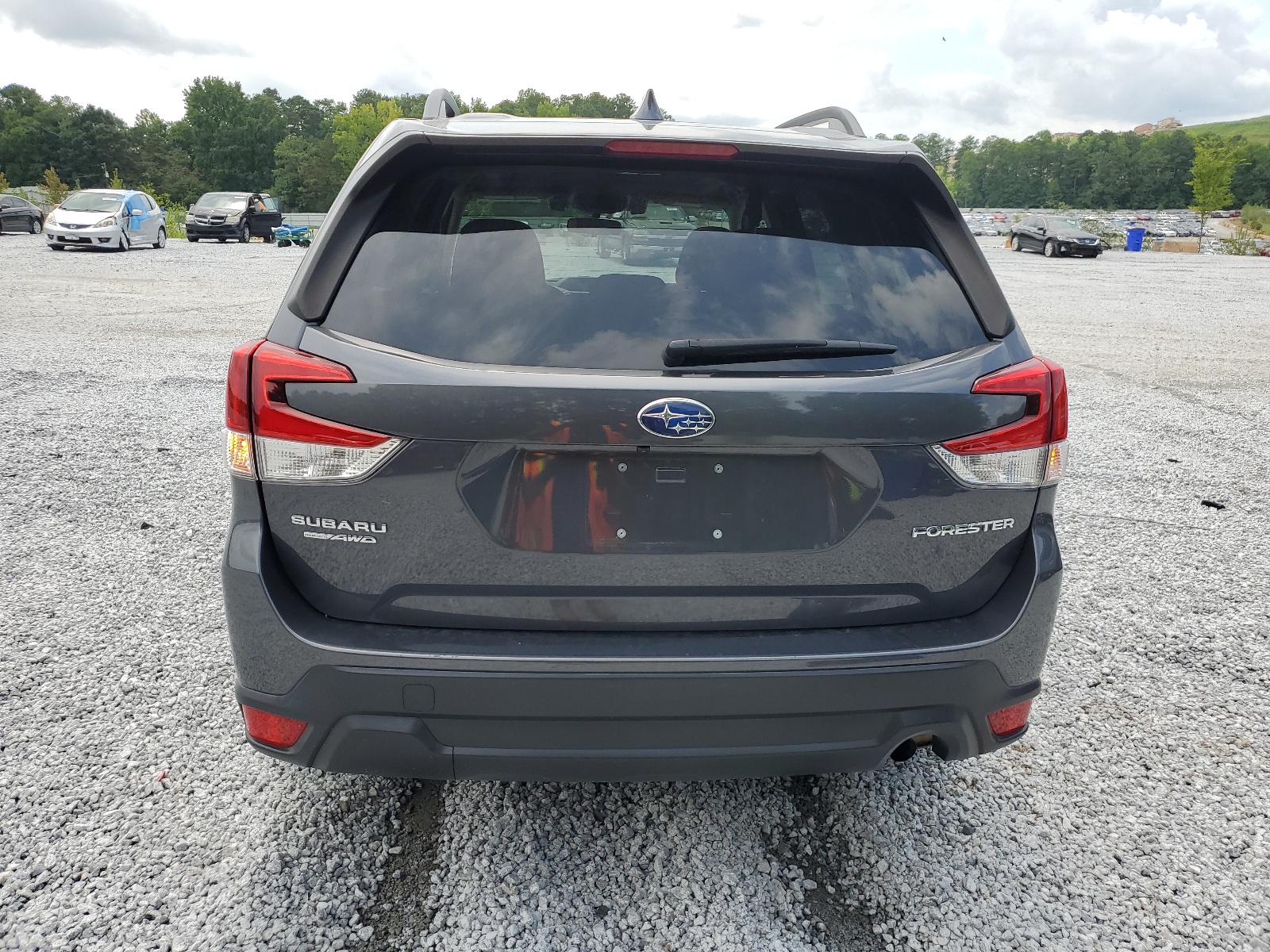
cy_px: 476
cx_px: 635
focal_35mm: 26
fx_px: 954
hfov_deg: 67.3
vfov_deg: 53.1
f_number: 1.5
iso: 50
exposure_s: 1/1667
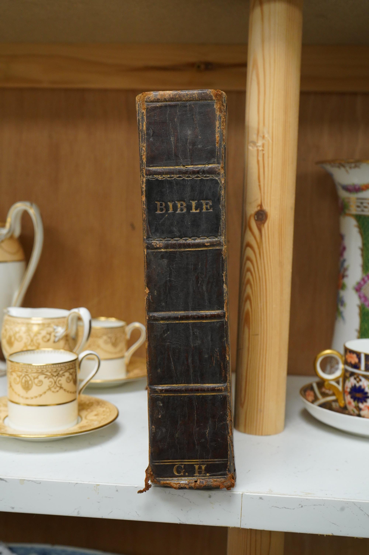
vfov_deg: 44.5
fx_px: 678
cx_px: 184
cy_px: 278
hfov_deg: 30.5
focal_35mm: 44
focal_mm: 44
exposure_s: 1/100
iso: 2500
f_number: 8
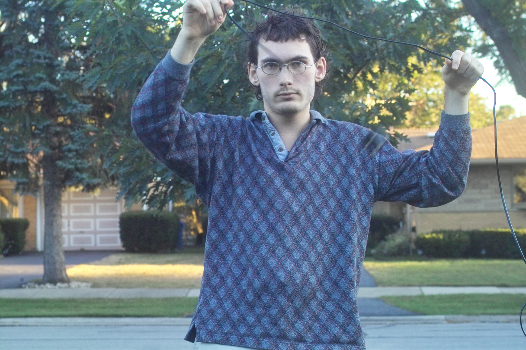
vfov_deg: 16.1
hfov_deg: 23.9
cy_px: 175
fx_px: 1242
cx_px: 263
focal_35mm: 85
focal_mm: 50
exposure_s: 1/45
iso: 200
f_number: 4.5
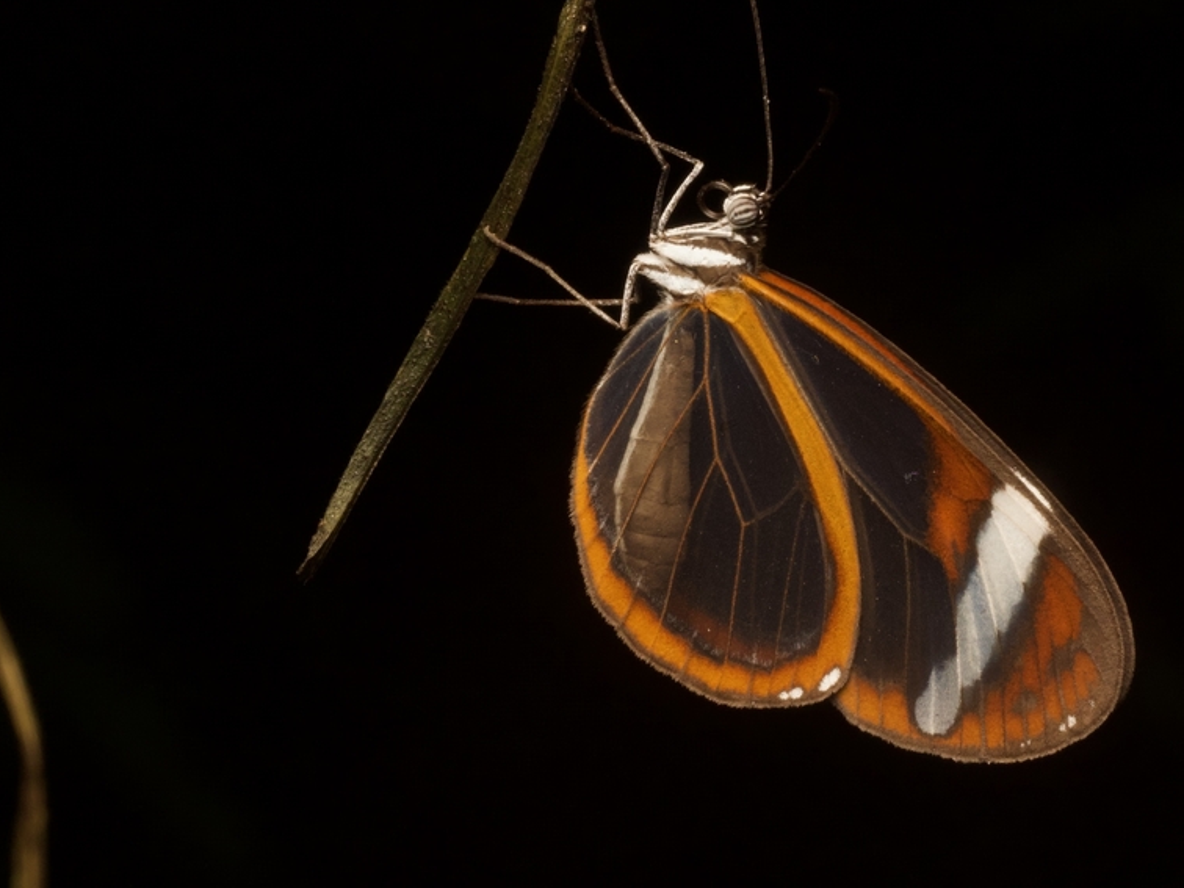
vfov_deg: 8.2
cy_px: 308
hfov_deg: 10.9
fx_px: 6191
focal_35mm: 181
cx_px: 747
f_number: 16
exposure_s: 1/60
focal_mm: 60
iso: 800
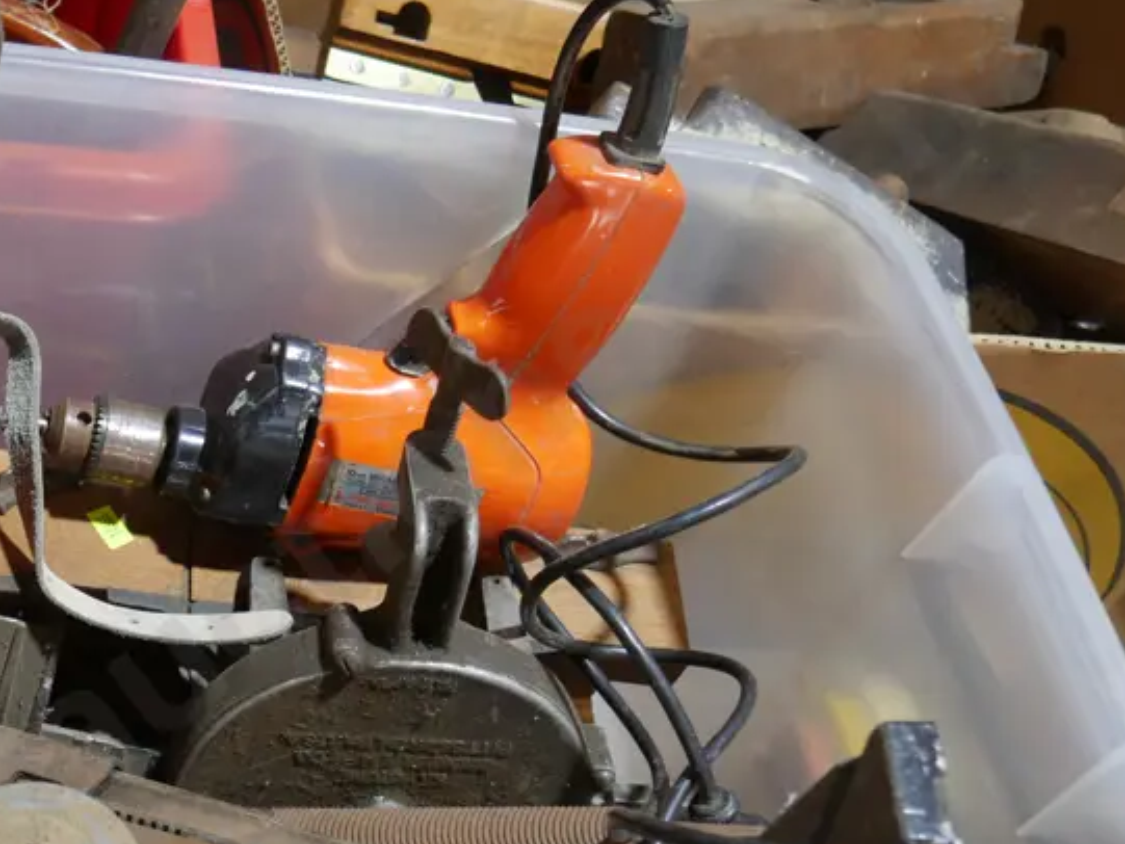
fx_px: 1723
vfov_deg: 27.0
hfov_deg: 34.7
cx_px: 183
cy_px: 664
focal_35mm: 53
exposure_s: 1/60
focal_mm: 14
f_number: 3.5
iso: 320
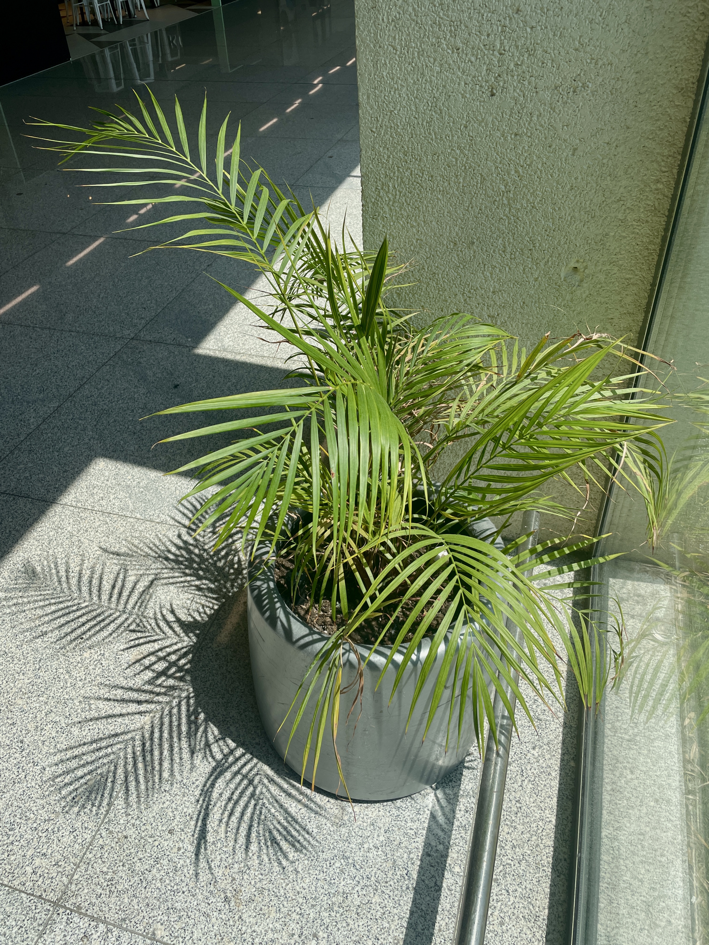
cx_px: 354
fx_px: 710
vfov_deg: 67.3
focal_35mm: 26
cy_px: 472
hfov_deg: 53.1
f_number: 1.6
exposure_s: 1/1715
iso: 32
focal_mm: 4.2
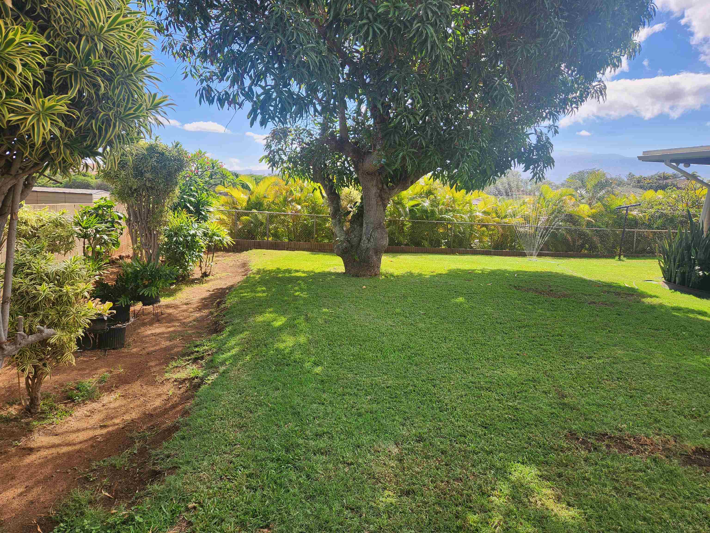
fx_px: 472
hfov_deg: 73.9
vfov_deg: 58.9
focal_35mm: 23
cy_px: 266
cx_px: 355
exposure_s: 1/848
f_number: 1.8
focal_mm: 5.4
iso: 20
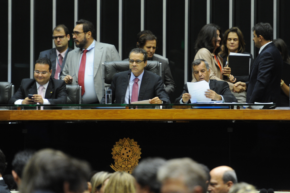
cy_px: 73
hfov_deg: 7.4
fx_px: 2230
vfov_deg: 5.0
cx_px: 149
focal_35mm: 277
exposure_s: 1/60
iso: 1600
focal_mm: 180
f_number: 2.8
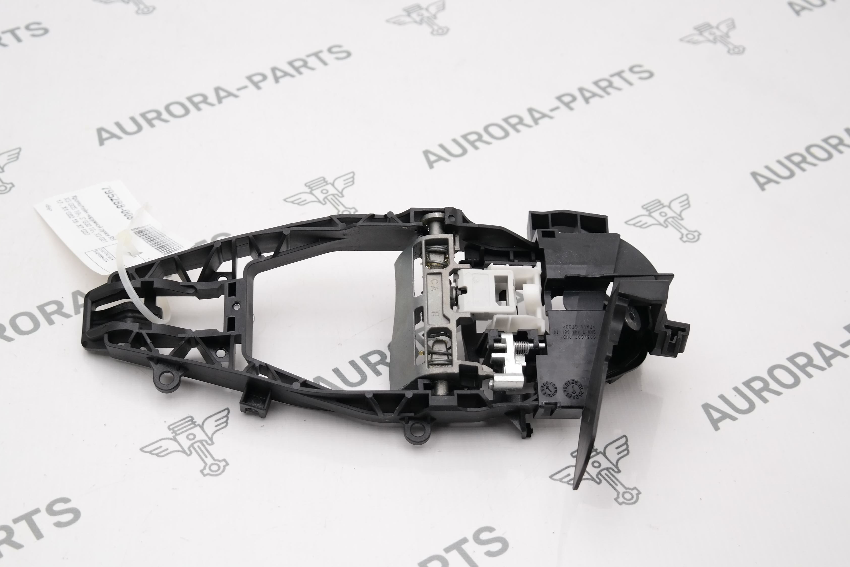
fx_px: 1440
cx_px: 373
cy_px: 294
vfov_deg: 22.3
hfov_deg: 32.8
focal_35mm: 61
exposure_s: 1/125
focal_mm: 35
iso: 200
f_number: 4.5
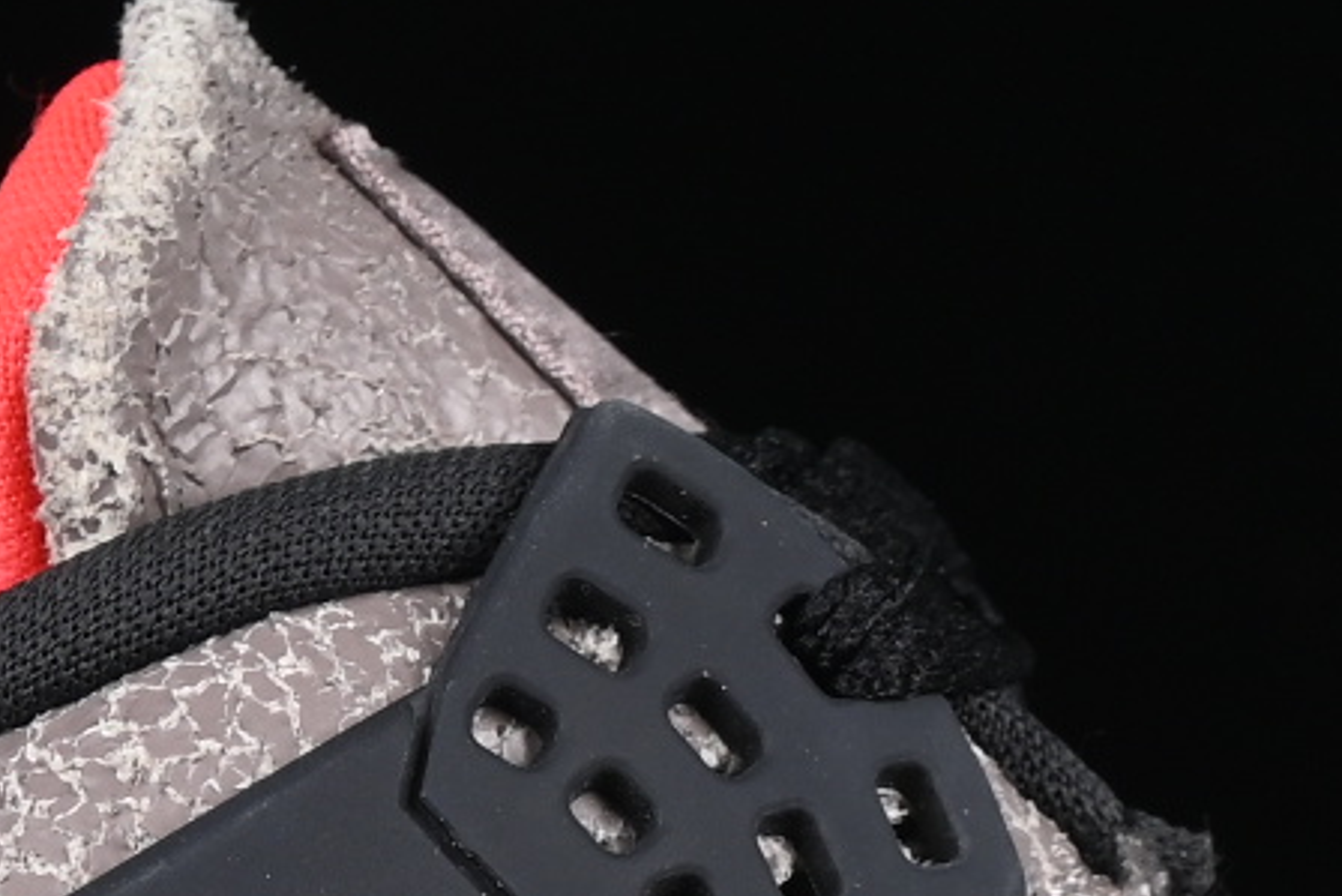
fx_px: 17376
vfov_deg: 2.9
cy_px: 1852
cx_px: 1114
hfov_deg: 4.4
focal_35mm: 466
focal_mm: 50
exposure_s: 1/60
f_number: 7.1
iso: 160
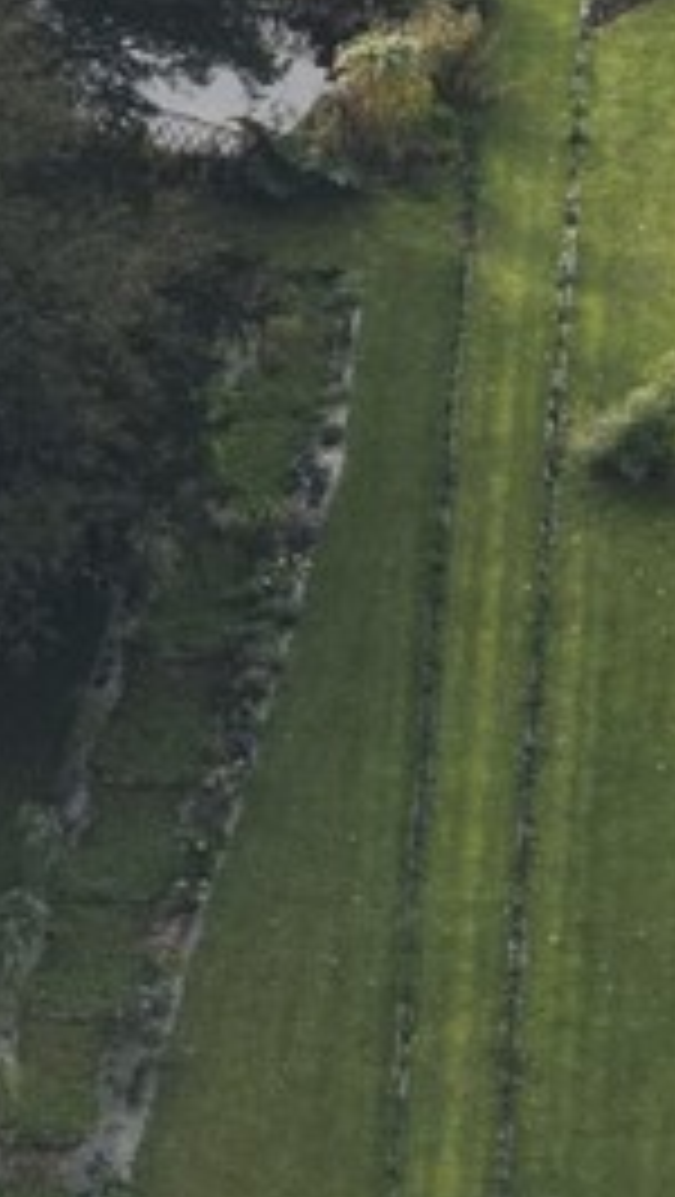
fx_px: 27979
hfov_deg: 1.4
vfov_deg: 2.4
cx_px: 1431
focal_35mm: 881
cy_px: -1858
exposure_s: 1/1000
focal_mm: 140
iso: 800
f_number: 9
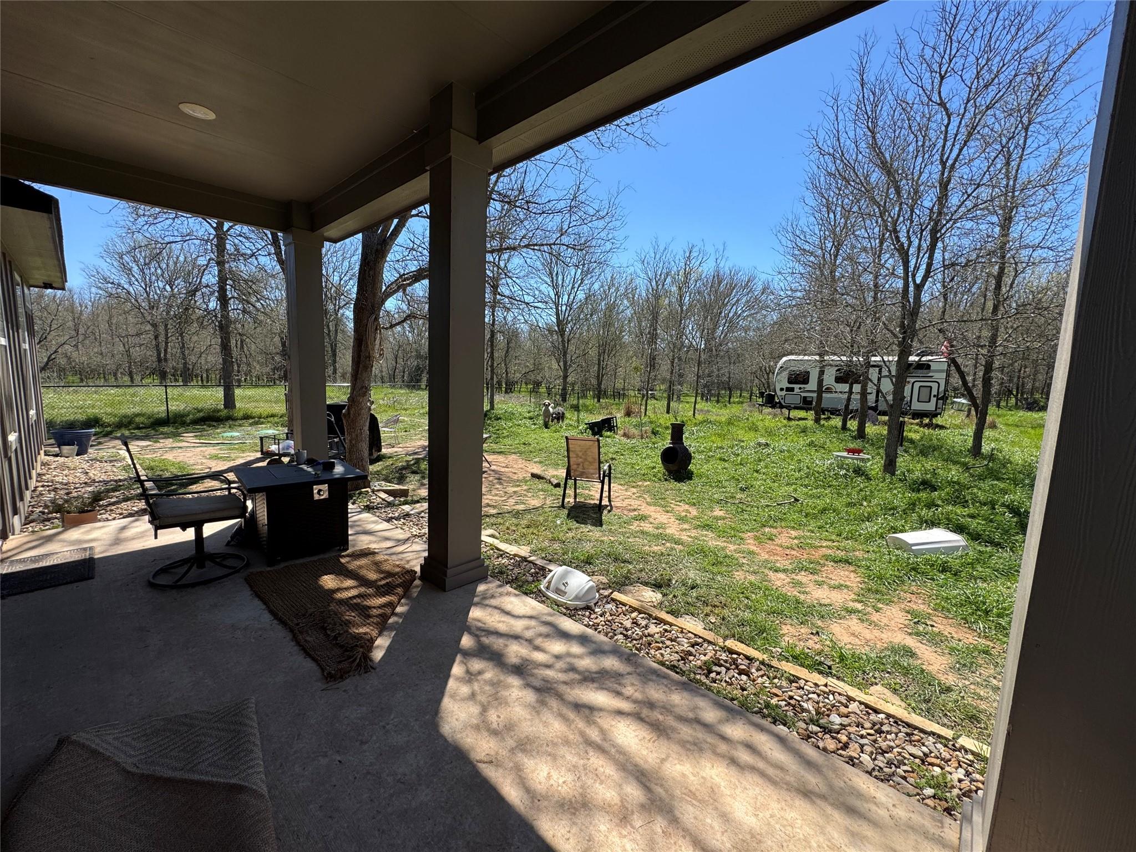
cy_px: 426
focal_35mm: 14
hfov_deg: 102.1
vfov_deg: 85.7
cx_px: 568
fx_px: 459
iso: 50
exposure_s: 1/1110
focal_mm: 2.22
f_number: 2.2
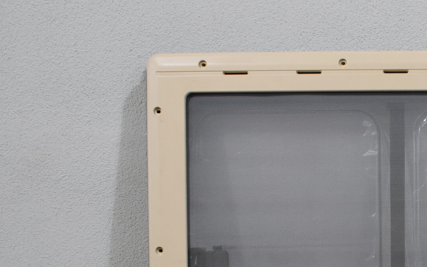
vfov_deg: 16.8
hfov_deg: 26.0
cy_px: 260
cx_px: 401
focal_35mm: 76
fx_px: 887
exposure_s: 1/125
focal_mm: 21
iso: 360
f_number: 5.6
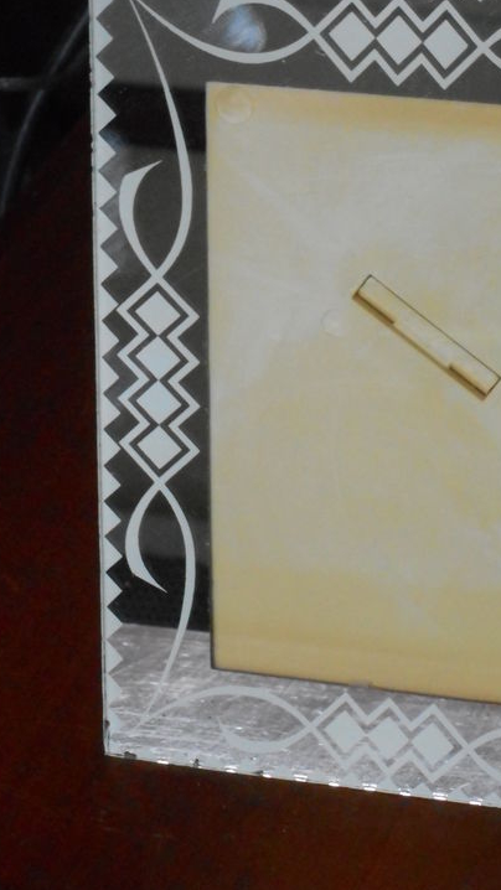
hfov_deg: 9.0
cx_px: 437
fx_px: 3188
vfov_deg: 15.9
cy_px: 315
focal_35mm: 135
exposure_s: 1/30
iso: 800
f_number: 5.6
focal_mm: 15.9
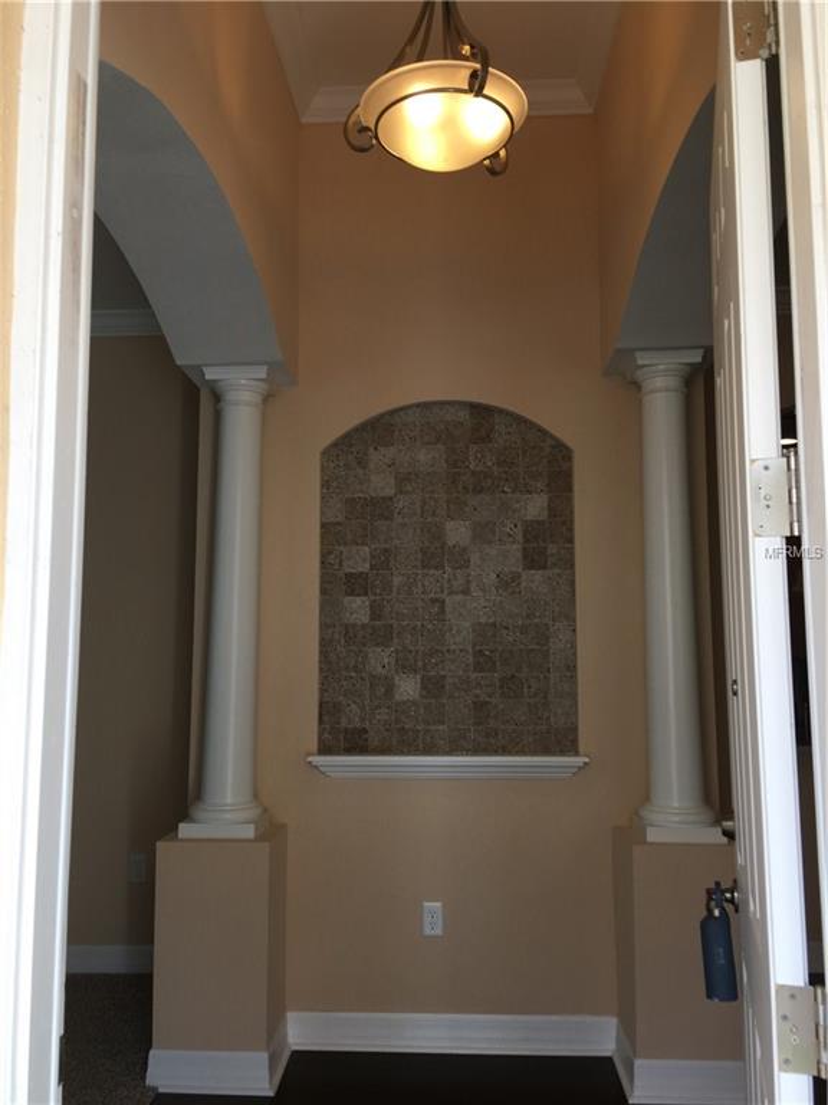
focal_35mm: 29
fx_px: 925
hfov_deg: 48.2
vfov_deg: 61.7
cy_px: 552
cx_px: 414
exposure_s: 1/60
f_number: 2.2
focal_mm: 4.15
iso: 25
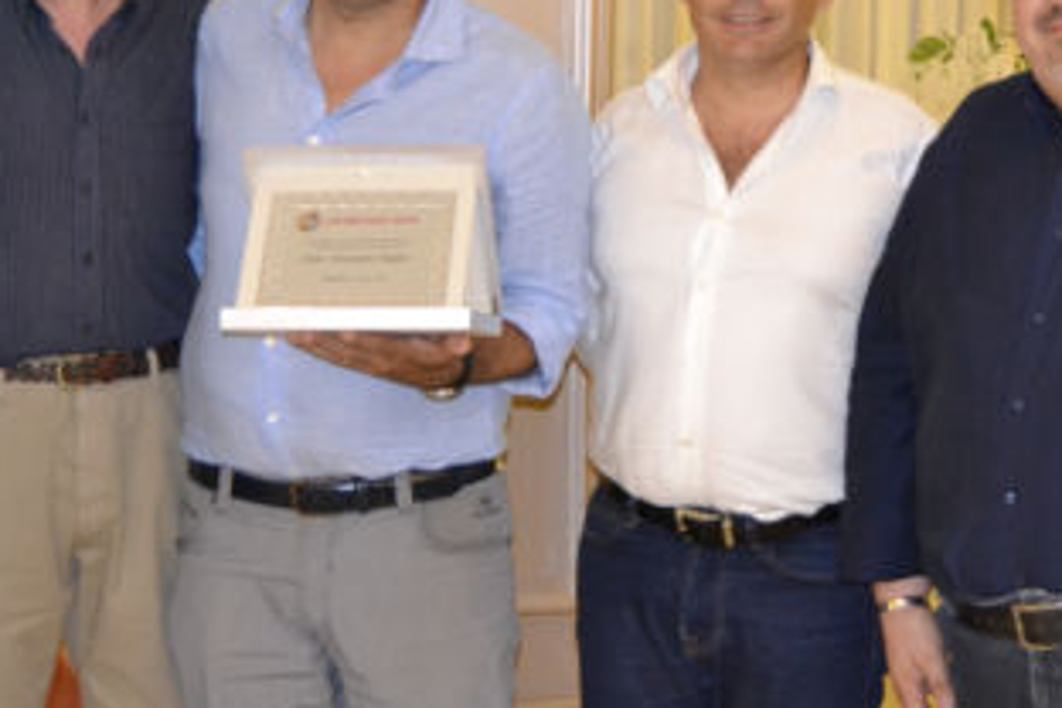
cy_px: 68
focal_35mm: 101
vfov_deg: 13.4
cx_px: 575
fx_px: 2978
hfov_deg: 20.2
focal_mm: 35
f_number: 4.5
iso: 3200
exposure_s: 1/60
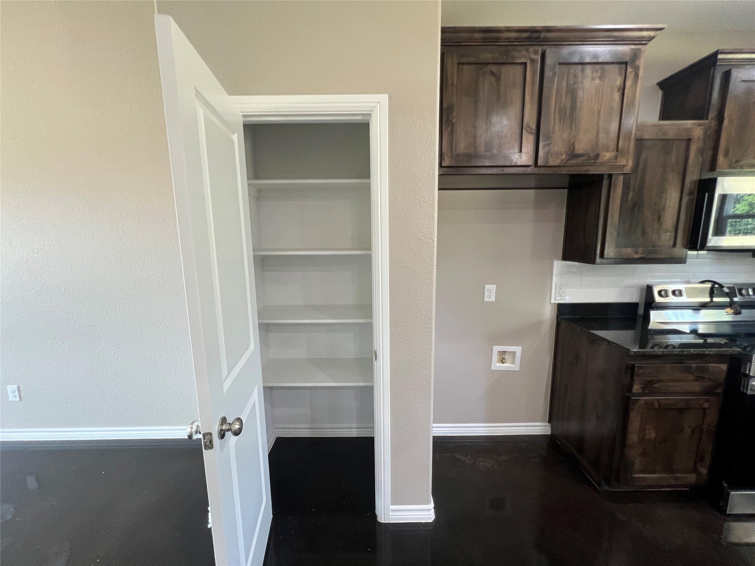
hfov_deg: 106.2
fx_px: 284
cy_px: 283
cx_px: 378
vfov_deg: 89.9
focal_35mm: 13
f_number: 1.8
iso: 200
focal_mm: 1.57
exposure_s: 1/60
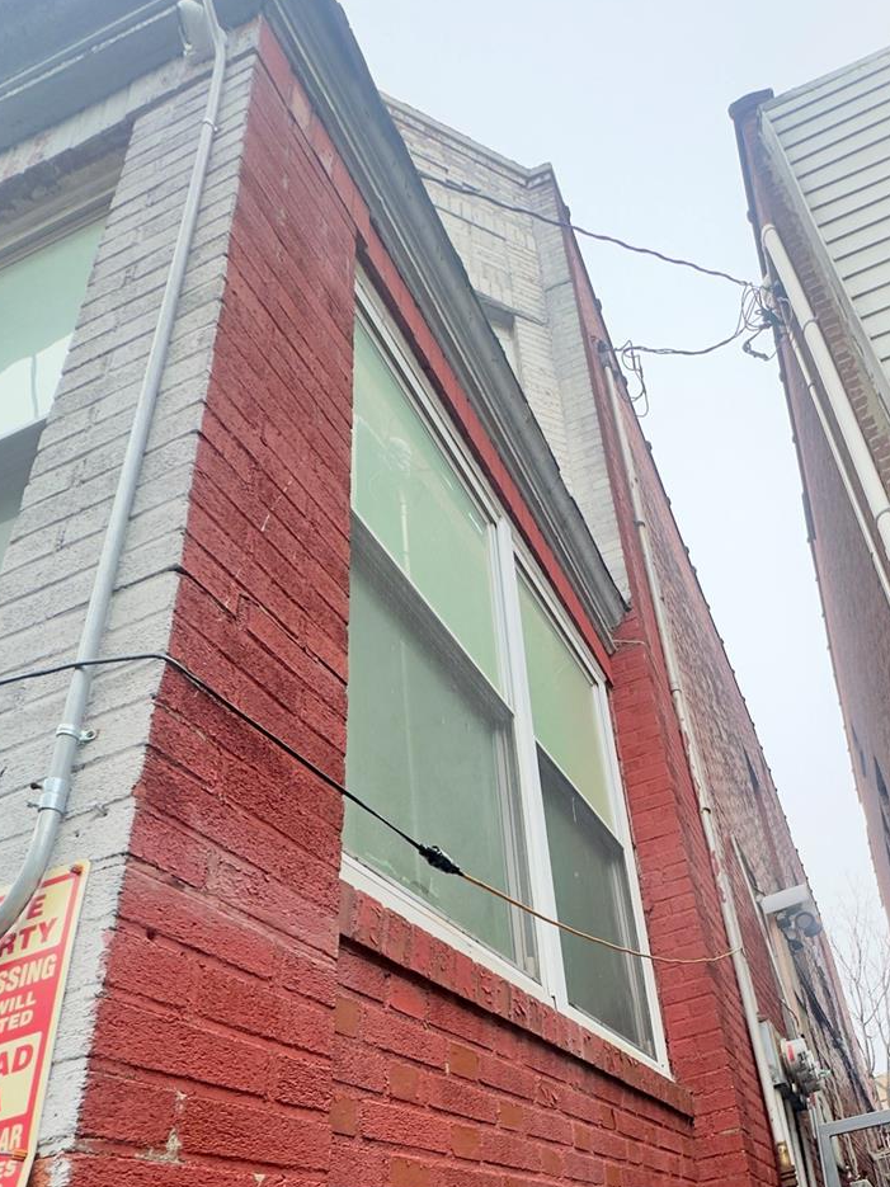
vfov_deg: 67.5
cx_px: 715
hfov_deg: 54.7
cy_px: 937
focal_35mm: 23
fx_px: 789
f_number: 2.2
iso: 200
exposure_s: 1/99
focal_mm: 2.22
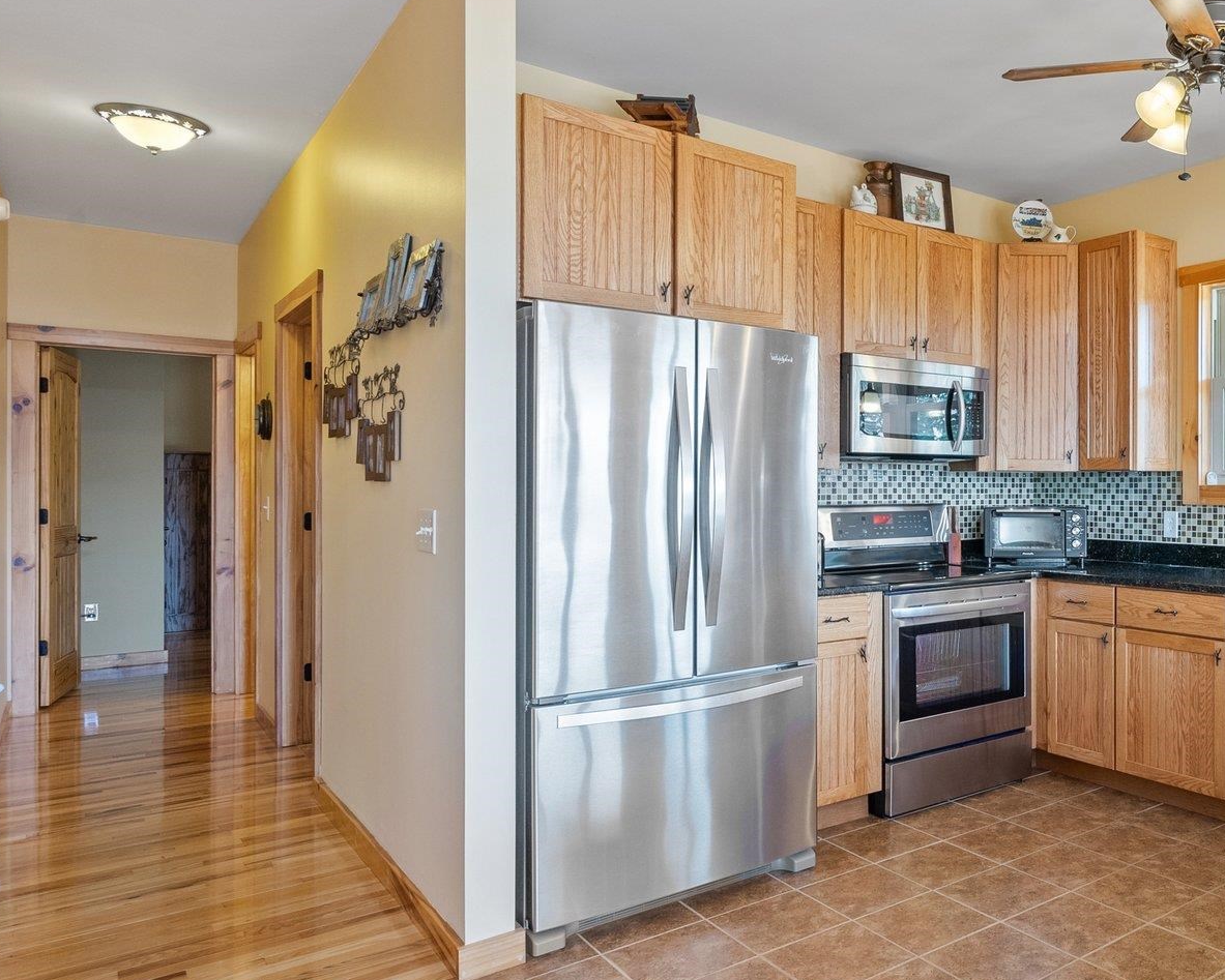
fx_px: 943
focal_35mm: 26
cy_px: 477
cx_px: 995
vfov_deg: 54.9
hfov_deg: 60.2
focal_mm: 16
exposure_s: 1/5
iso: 640
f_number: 10
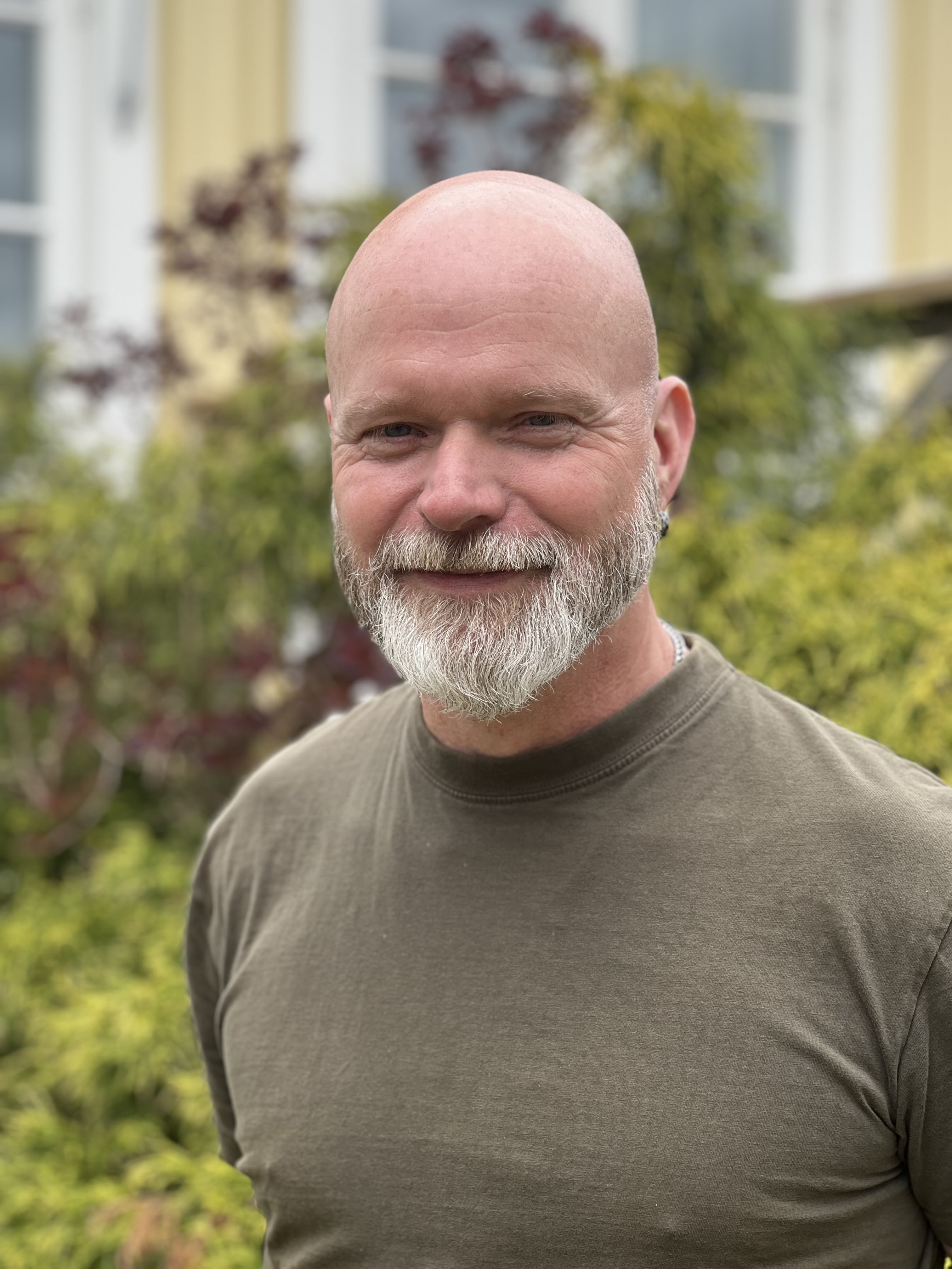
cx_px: 476
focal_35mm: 77
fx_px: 2824
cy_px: 634
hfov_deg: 19.1
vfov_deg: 25.3
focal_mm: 9
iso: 25
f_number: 2.8
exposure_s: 1/121
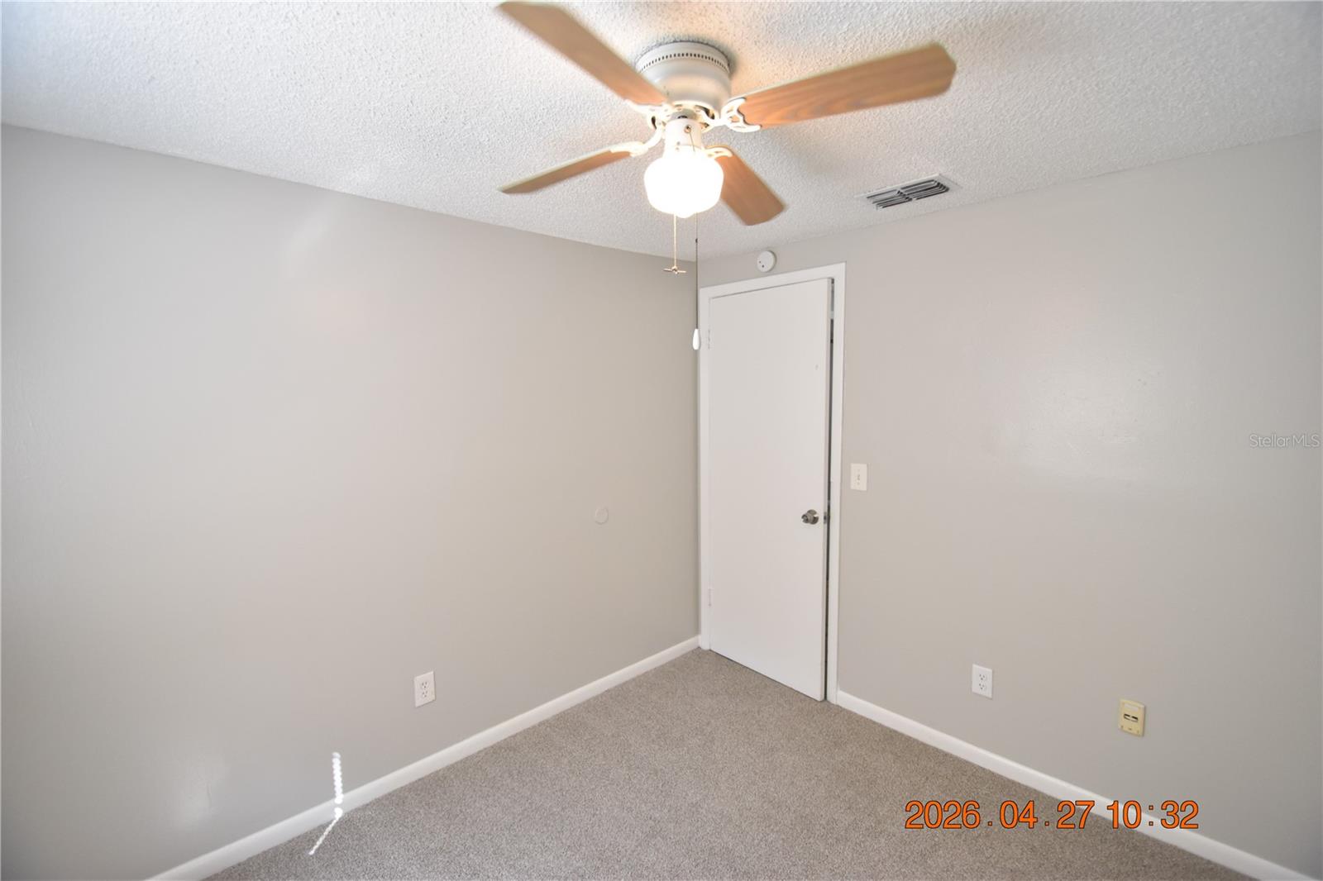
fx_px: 551
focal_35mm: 15
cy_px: 440
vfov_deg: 77.3
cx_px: 662
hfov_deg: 100.4
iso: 800
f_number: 3.5
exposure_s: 1/125
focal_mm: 10
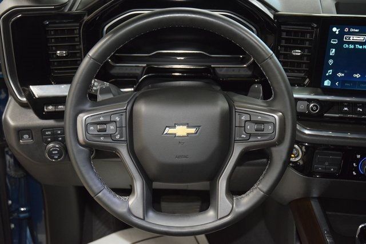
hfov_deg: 42.3
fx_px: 473
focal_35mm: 46
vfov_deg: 29.0
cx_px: 183
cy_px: 122
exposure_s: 1/40
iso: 2800
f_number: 4
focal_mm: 31
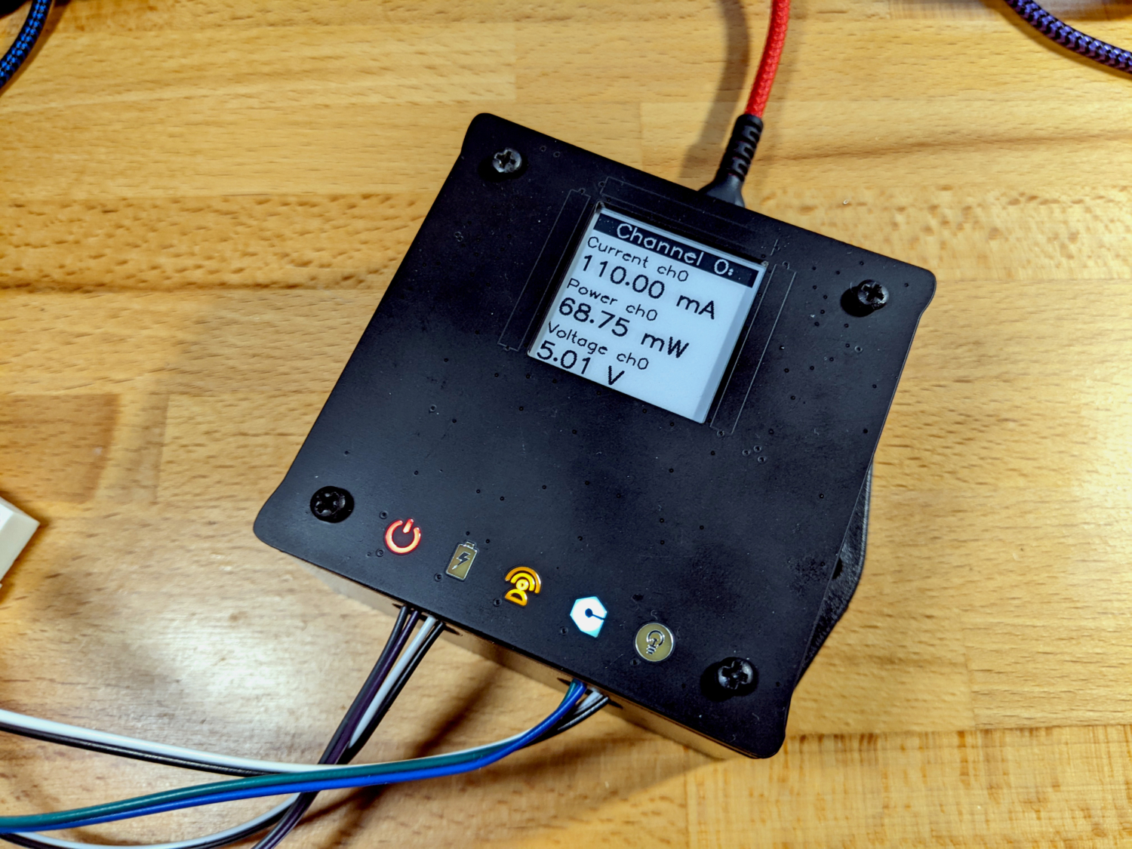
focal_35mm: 27
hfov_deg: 65.3
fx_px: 883
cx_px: 566
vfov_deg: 51.4
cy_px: 424
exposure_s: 1/24
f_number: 1.8
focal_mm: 4.44
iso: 52
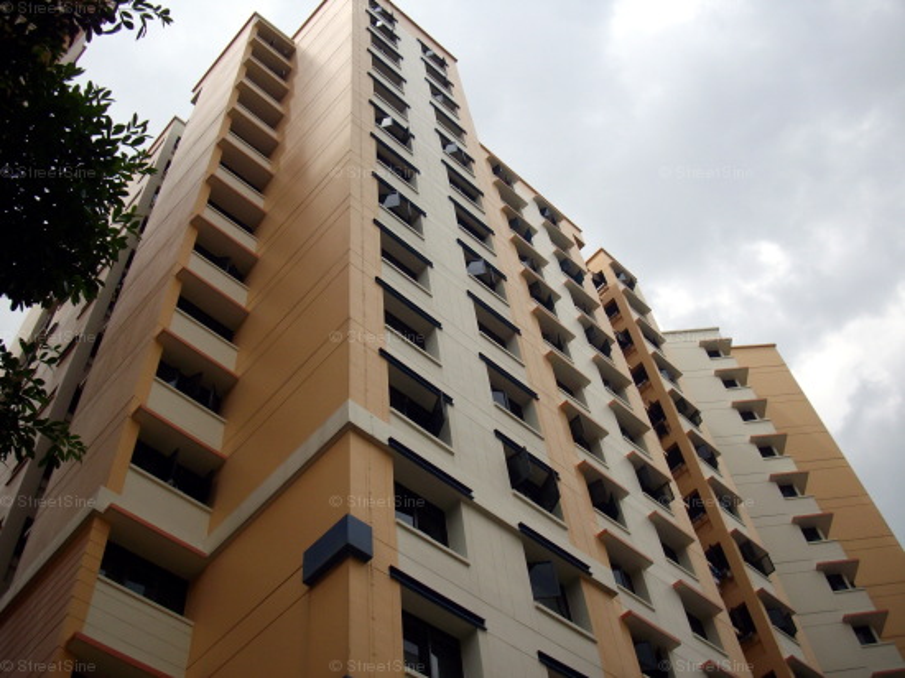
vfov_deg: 38.6
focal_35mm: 37
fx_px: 967
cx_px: 452
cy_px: 339
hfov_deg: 50.2
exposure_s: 1/400
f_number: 5.6
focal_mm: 6.2
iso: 80
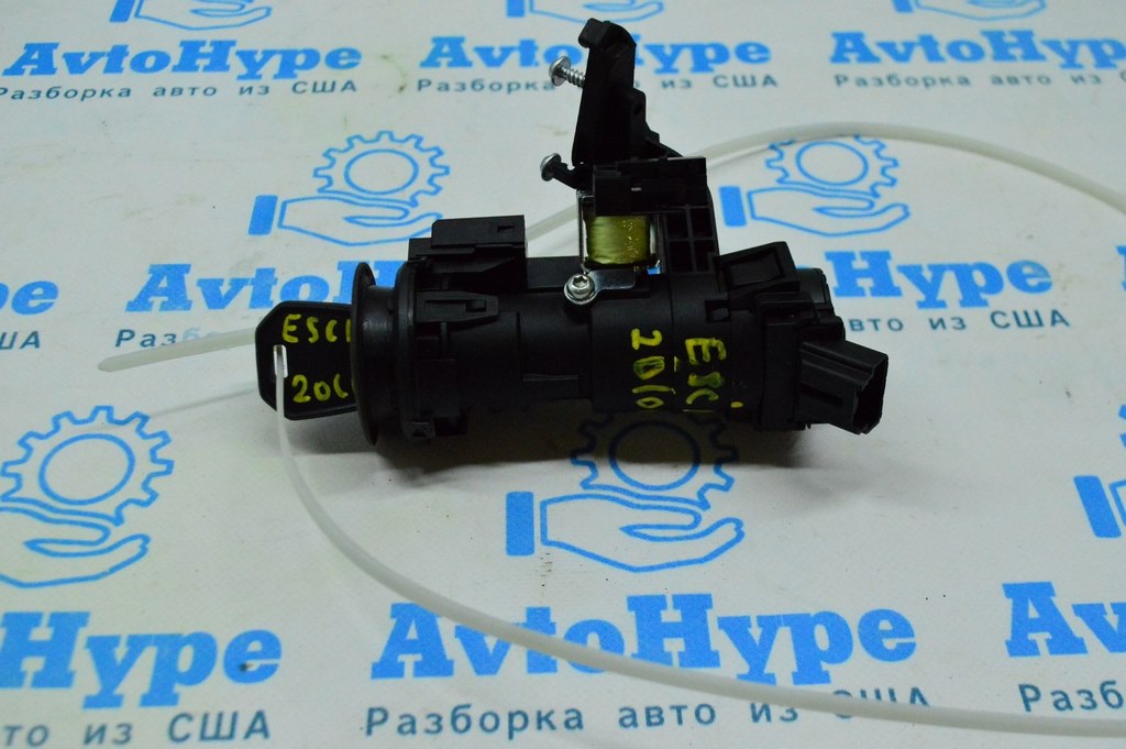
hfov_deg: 45.0
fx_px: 1359
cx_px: 563
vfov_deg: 30.8
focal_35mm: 44
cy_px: 374
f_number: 6.3
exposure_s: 1/800
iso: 6400
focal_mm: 29
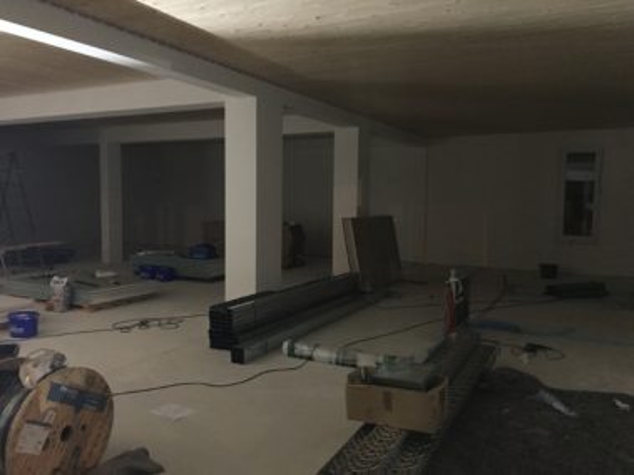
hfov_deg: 61.7
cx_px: 317
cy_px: 238
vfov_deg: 48.2
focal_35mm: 29
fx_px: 531
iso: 250
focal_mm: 4.15
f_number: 2.2
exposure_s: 1/4
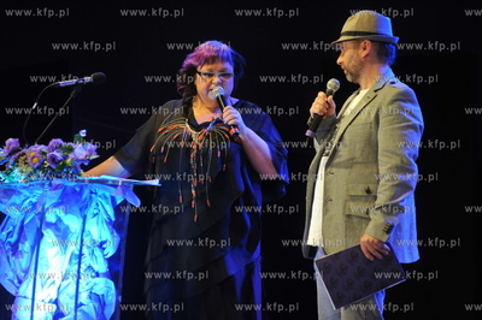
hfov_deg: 10.3
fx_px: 2676
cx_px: 241
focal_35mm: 200
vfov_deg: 6.9
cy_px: 160
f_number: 4
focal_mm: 200
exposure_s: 1/200
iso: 2000
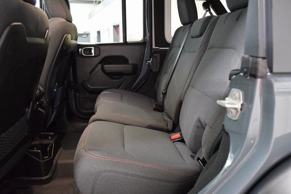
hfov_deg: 65.4
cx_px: 149
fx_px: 226
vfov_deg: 46.4
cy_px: 97
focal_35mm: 28
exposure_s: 1/15
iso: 3200
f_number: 3.5
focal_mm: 18
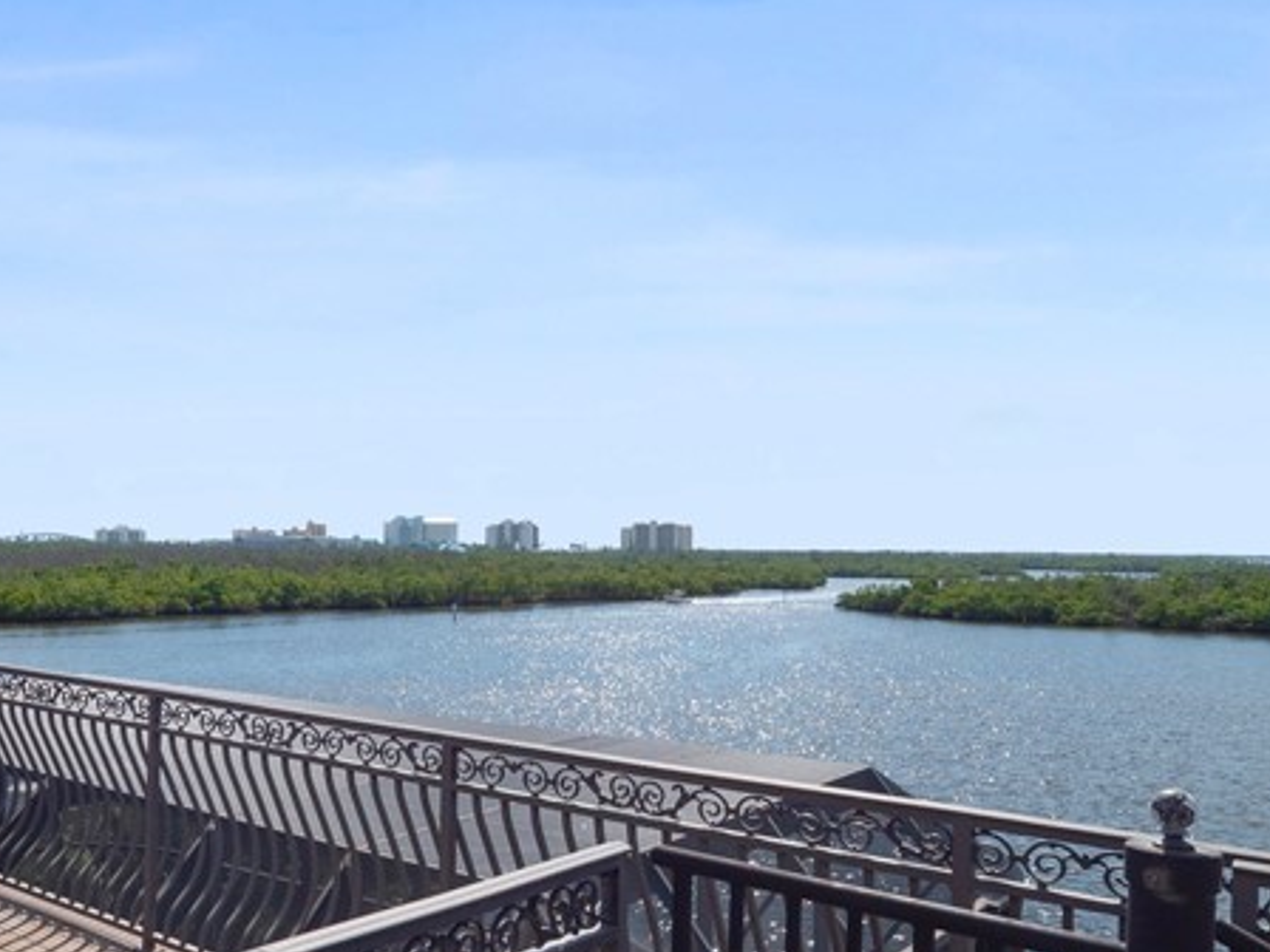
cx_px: 272
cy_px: 581
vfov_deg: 43.9
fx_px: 1174
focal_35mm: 32
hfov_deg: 53.4
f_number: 7.1
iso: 200
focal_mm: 7
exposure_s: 1/800
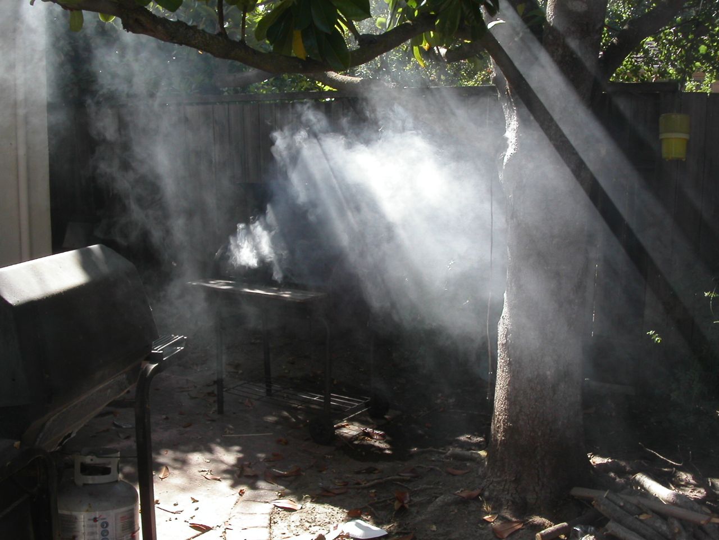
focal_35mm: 38
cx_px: 360
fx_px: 789
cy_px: 270
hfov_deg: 49.0
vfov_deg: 37.7
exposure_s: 1/90
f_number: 8
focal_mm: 7.8
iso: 100
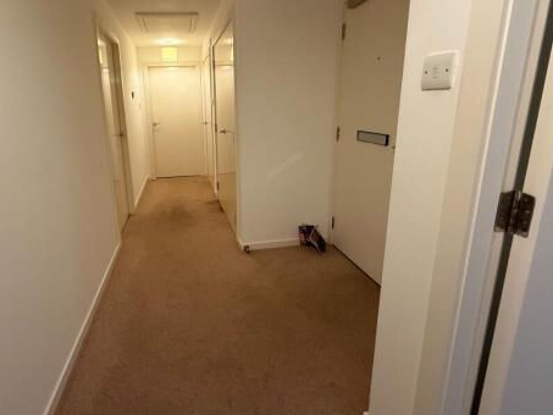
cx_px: 212
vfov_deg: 70.9
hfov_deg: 86.2
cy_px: 167
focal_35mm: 18
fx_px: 288
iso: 500
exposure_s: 1/100
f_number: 2.2
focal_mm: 2.22
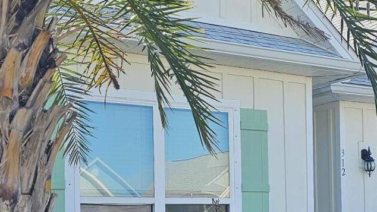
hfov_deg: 26.4
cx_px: 300
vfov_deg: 15.1
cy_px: 203
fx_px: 790
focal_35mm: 79
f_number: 1.7
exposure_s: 1/441
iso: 20
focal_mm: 6.3
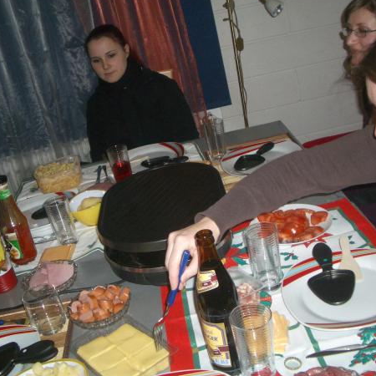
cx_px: 177
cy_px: 176
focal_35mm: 44
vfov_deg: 38.3
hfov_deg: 38.3
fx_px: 541
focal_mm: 5.8
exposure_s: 1/60
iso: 100
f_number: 2.6
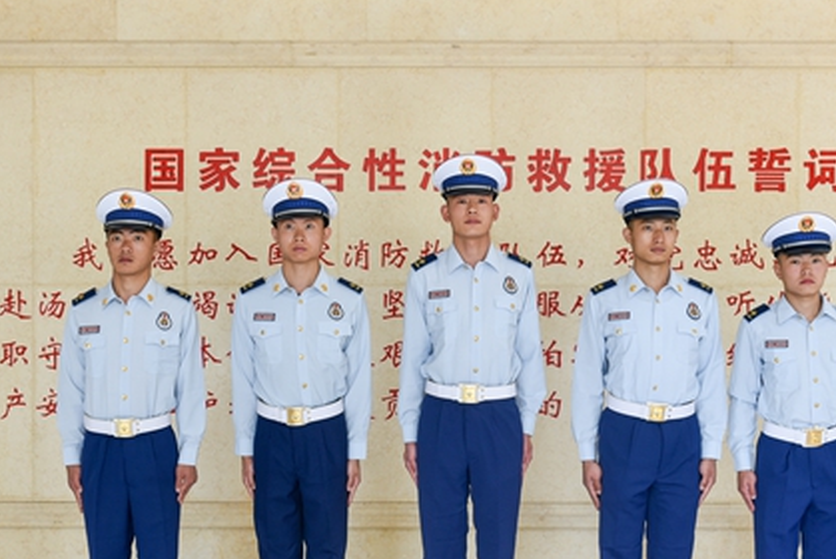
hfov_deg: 34.4
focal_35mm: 58
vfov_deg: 23.4
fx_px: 1348
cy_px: 350
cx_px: 451
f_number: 5
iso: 400
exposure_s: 1/100
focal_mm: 38
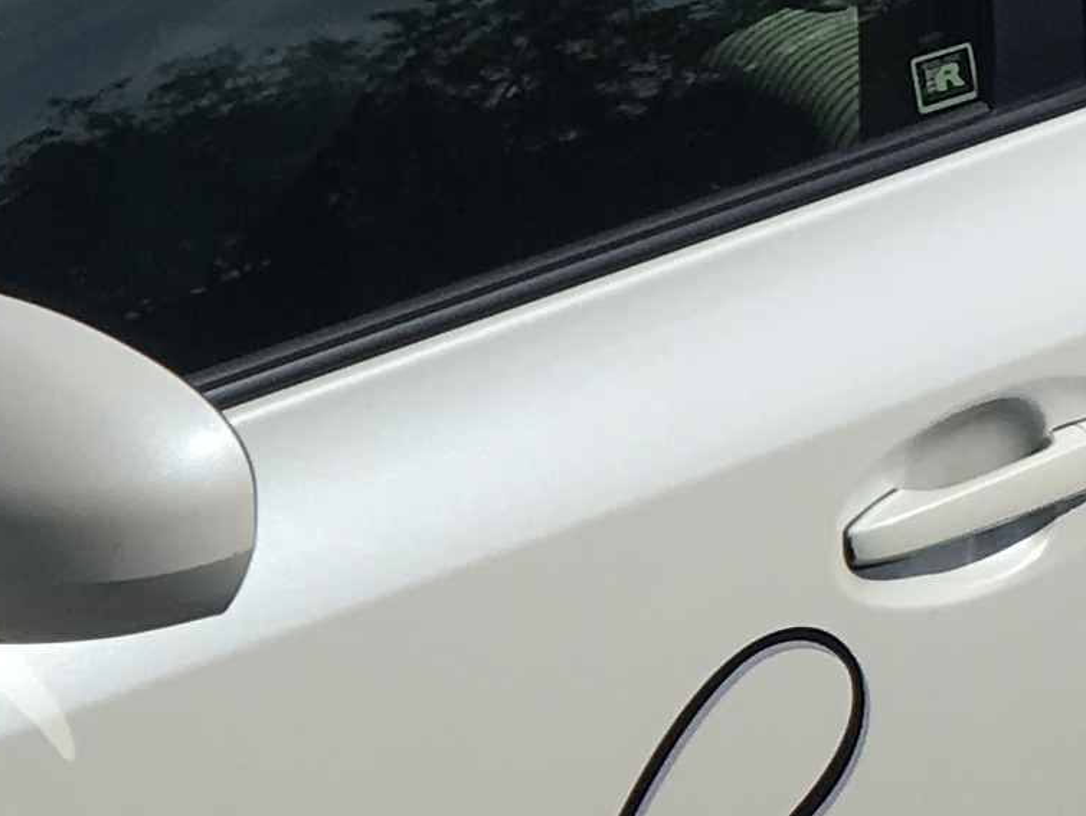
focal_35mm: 155
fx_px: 4864
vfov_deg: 9.5
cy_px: 724
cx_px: -363
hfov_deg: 12.3
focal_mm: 4.15
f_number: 2.2
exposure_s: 1/3205
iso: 25
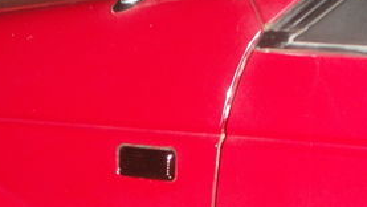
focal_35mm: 93
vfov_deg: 12.8
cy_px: 214
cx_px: 129
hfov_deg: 22.8
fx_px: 905
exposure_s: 1/40
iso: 160
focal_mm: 7.7
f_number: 3.5
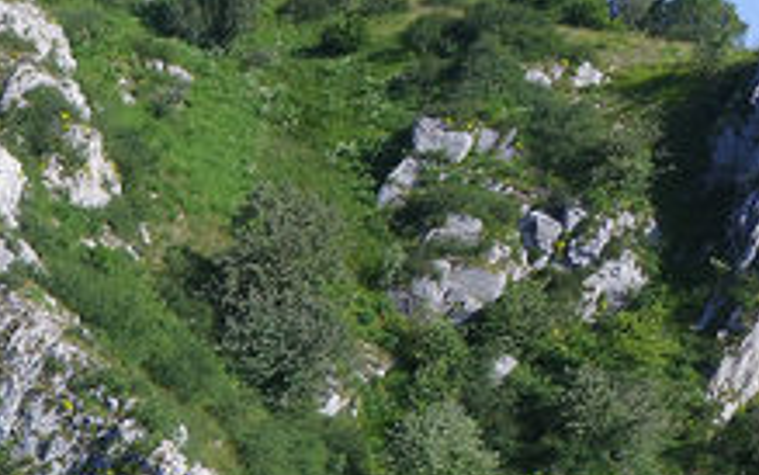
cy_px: 749
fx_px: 1200
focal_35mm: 58
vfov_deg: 19.1
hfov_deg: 29.9
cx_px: -156
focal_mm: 3.61
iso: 100
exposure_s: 1/697
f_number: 2.8
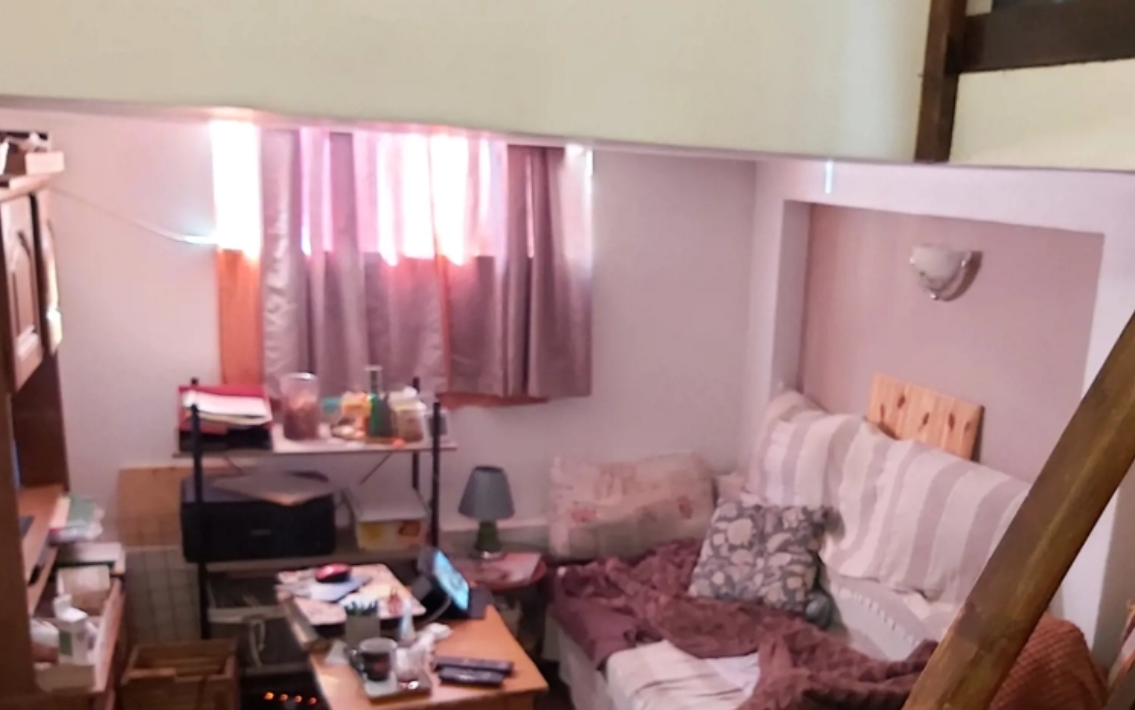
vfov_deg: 33.8
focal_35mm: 37
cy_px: 523
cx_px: 699
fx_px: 1145
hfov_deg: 52.3
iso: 640
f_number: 1.7
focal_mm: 3.92
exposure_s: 1/25
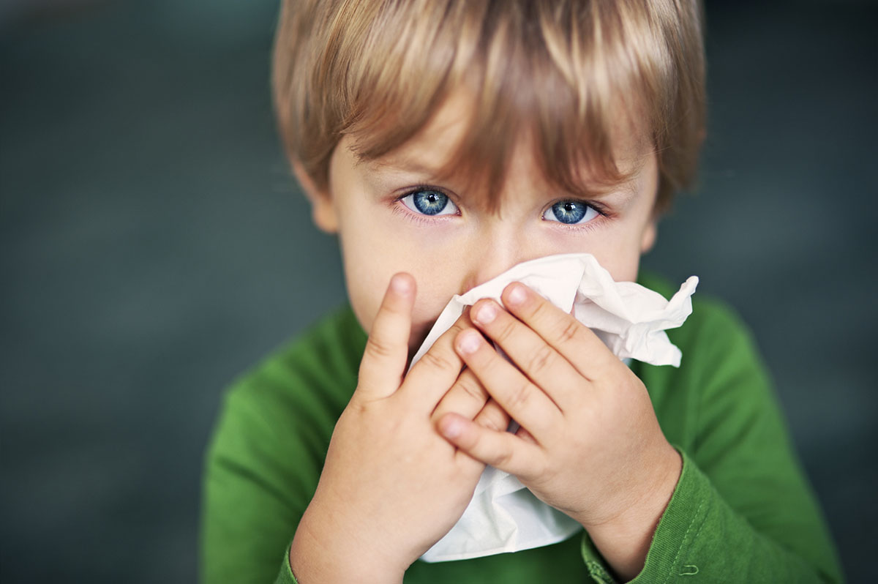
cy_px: 292
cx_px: 439
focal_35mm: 85
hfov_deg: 23.9
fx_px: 2071
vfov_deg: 16.0
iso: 200
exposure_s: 1/320
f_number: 1.4
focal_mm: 85
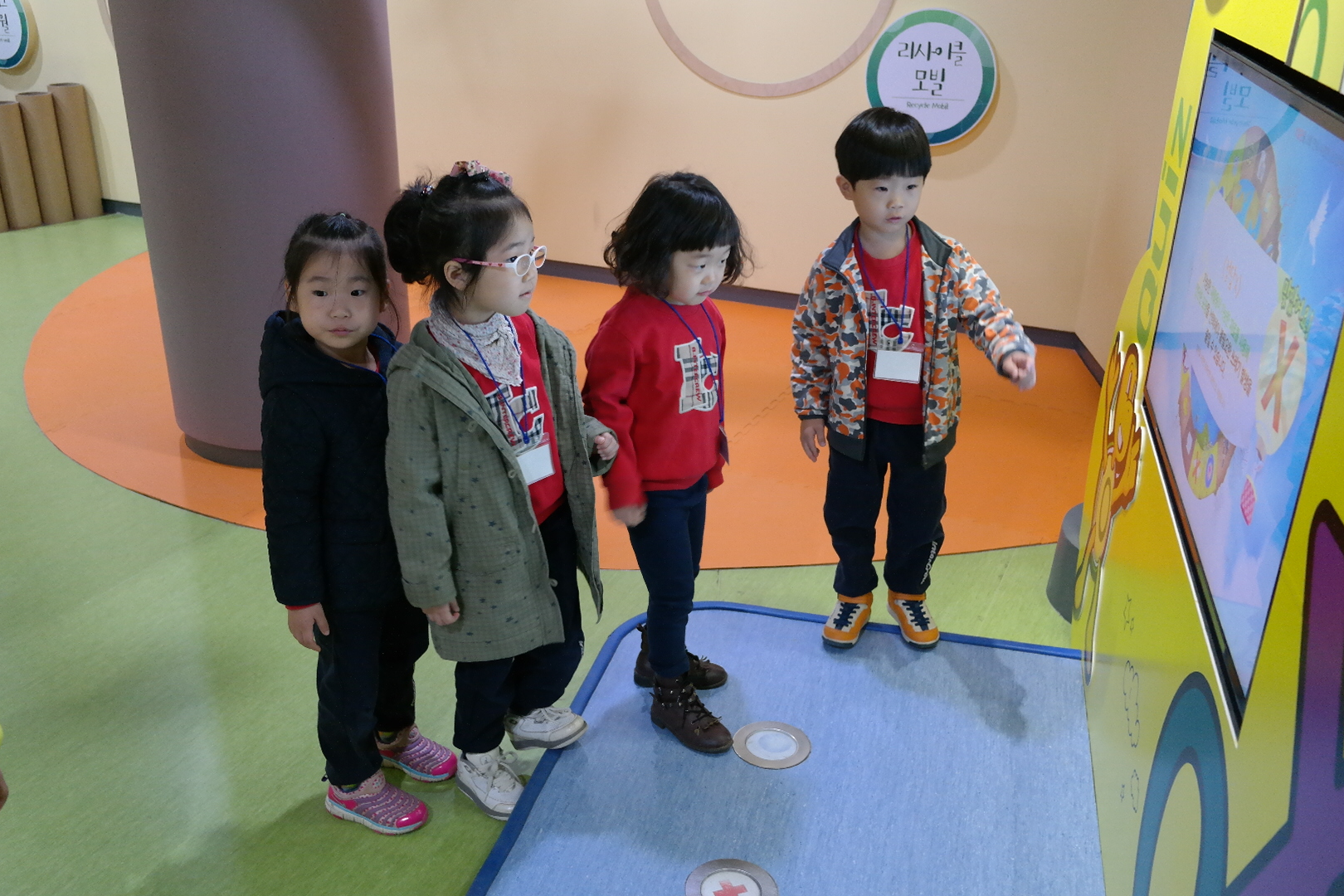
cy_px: 471
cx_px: 658
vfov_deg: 41.1
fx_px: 1195
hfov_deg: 58.7
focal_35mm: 32
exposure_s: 1/40
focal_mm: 20
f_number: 3.5
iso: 1600
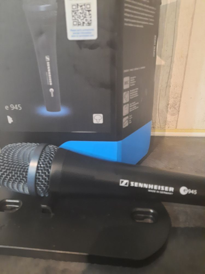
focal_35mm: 25
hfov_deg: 54.9
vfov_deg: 69.4
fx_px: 197
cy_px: 137
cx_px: 102
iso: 1000
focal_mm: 4.6
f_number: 2
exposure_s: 1/17
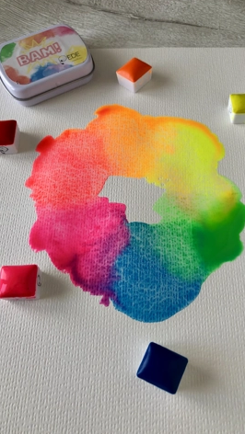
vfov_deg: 62.6
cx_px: 142
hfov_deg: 37.7
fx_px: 358
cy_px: 218
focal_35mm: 31
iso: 20
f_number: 1.8
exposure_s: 1/137
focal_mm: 3.99
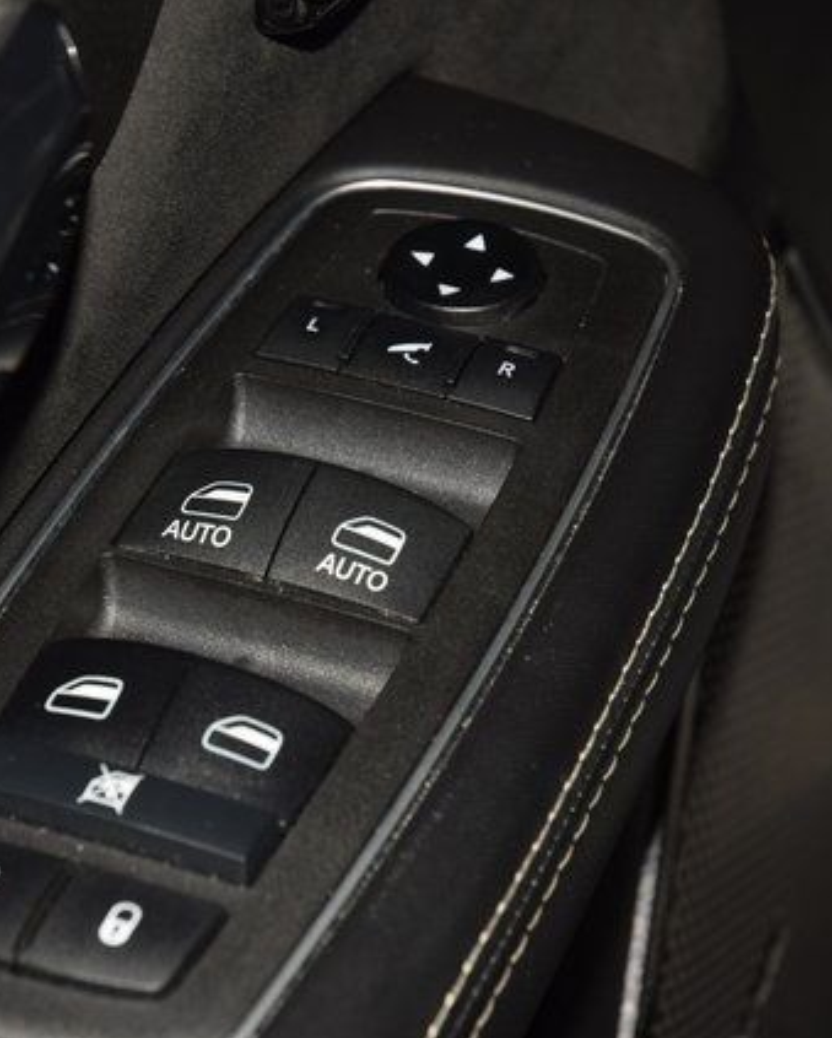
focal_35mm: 149
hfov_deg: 10.4
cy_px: 519
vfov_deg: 12.9
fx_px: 4581
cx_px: 299
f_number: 8
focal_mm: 70
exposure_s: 1/125
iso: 100
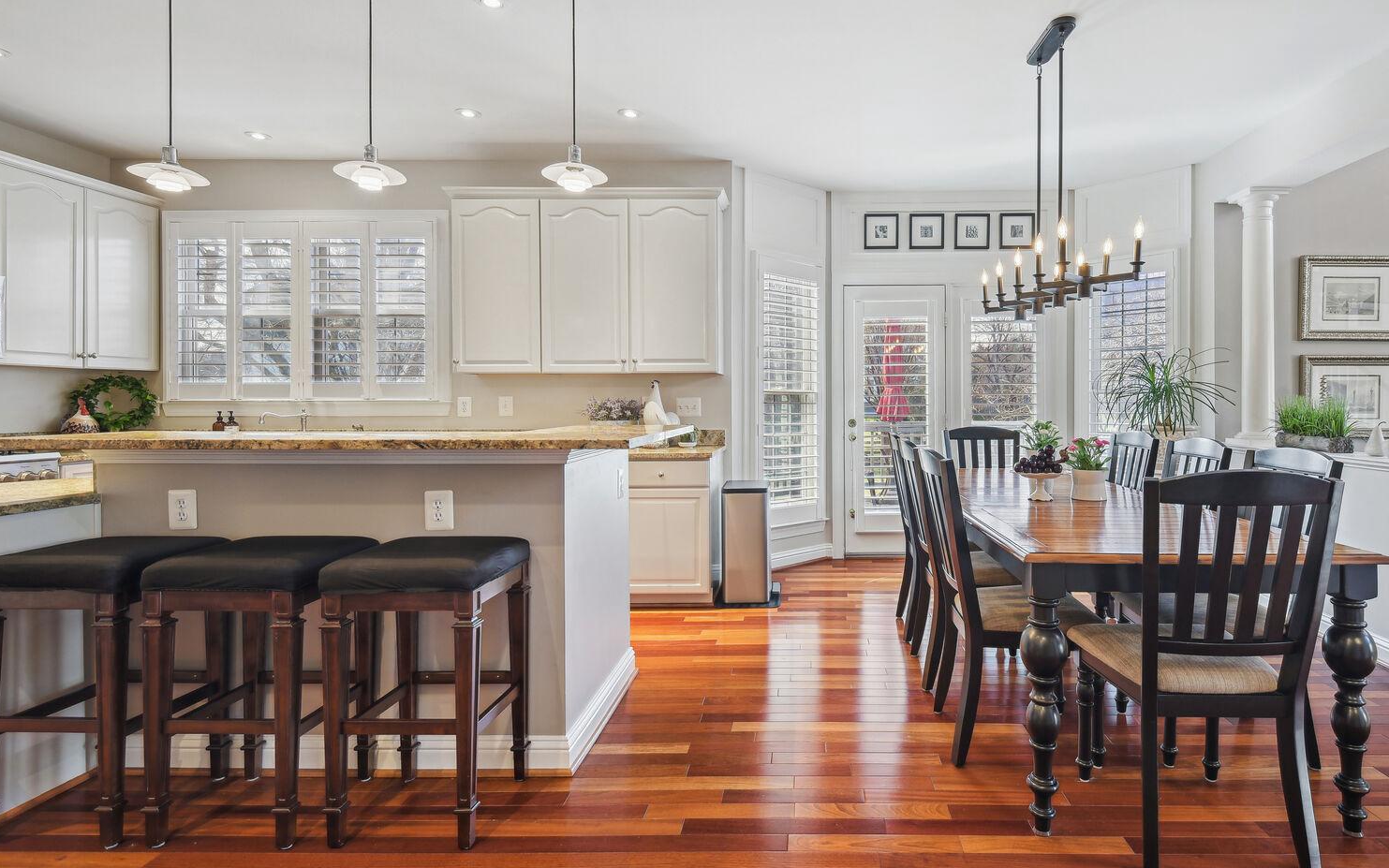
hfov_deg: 87.5
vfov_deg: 62.2
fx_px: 719
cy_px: 434
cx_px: 790
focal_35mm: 19
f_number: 8
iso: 400
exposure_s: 1/13
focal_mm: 16
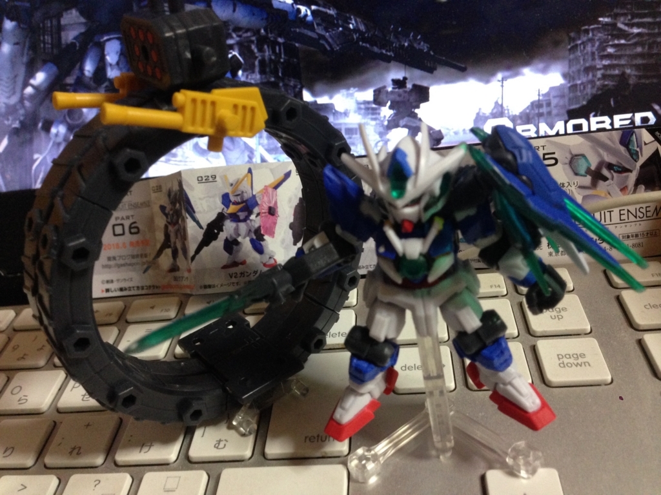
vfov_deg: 42.9
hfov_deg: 55.4
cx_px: 330
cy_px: 248
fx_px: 630
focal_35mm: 33
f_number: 2.4
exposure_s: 1/20
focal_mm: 4.12
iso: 250
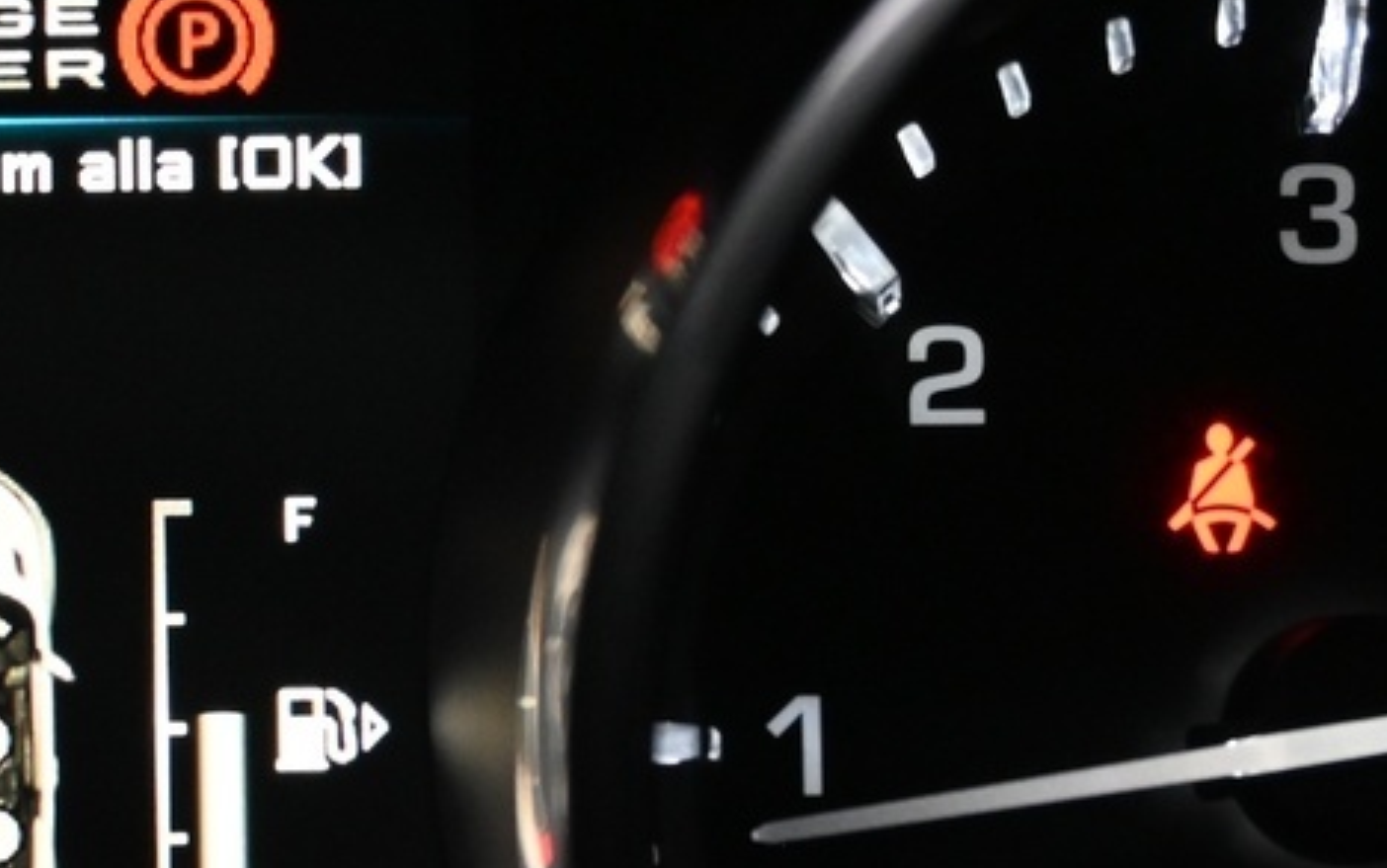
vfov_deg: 10.3
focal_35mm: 127
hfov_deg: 16.0
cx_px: -65
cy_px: 584
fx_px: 4803
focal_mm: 24
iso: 1600
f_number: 4.2
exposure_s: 1/40
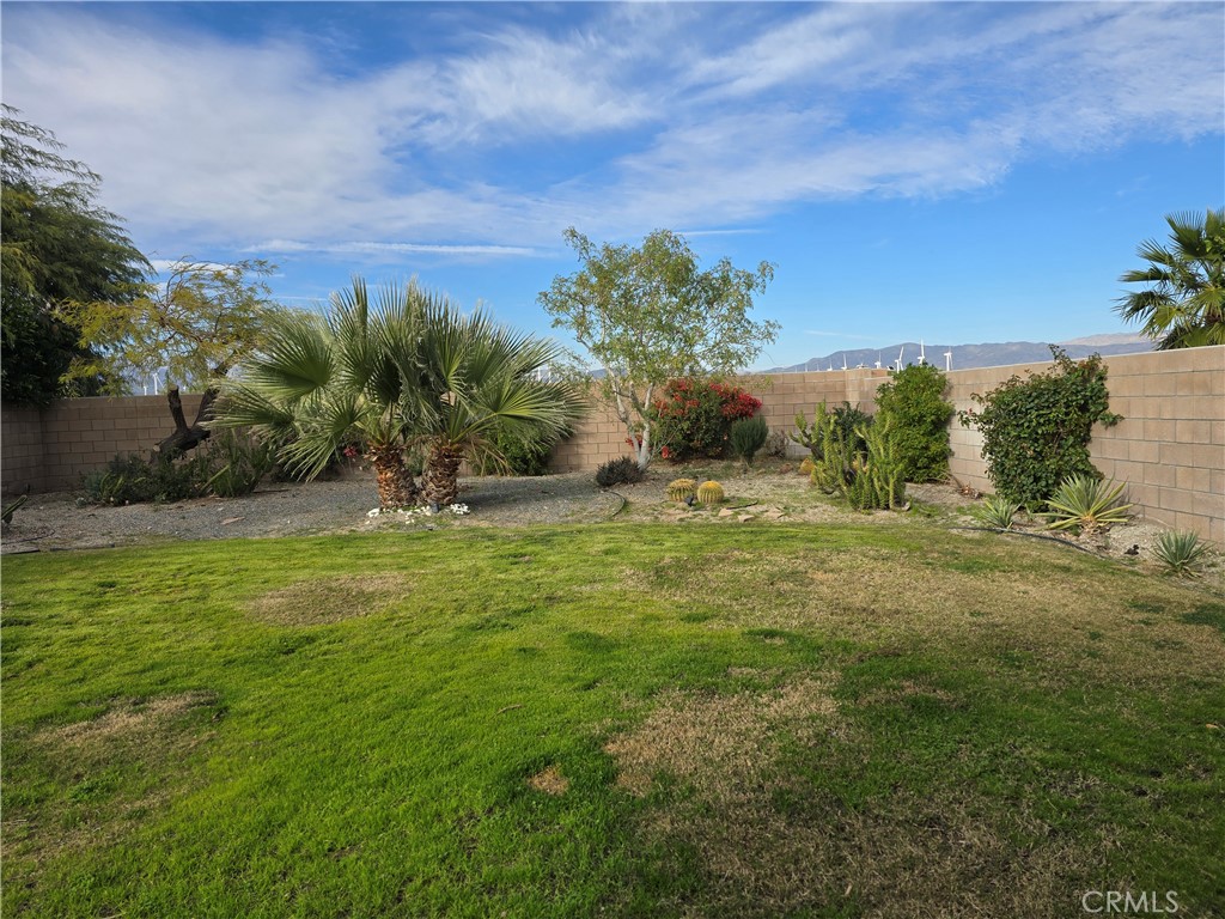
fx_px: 814
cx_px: 612
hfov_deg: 73.9
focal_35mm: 23
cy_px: 460
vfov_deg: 58.9
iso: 12
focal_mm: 6.3
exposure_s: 1/705
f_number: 1.7
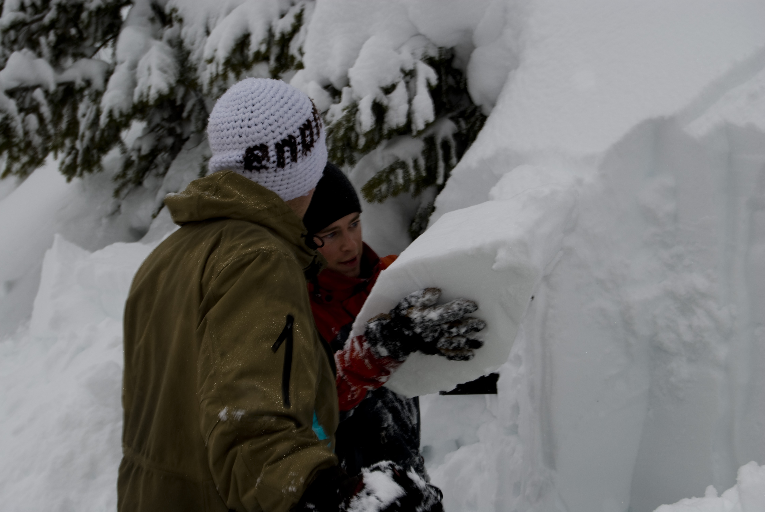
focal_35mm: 82
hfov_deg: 24.6
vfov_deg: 16.6
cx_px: 382
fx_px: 1755
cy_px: 256
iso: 100
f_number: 10
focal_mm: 55
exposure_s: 1/30
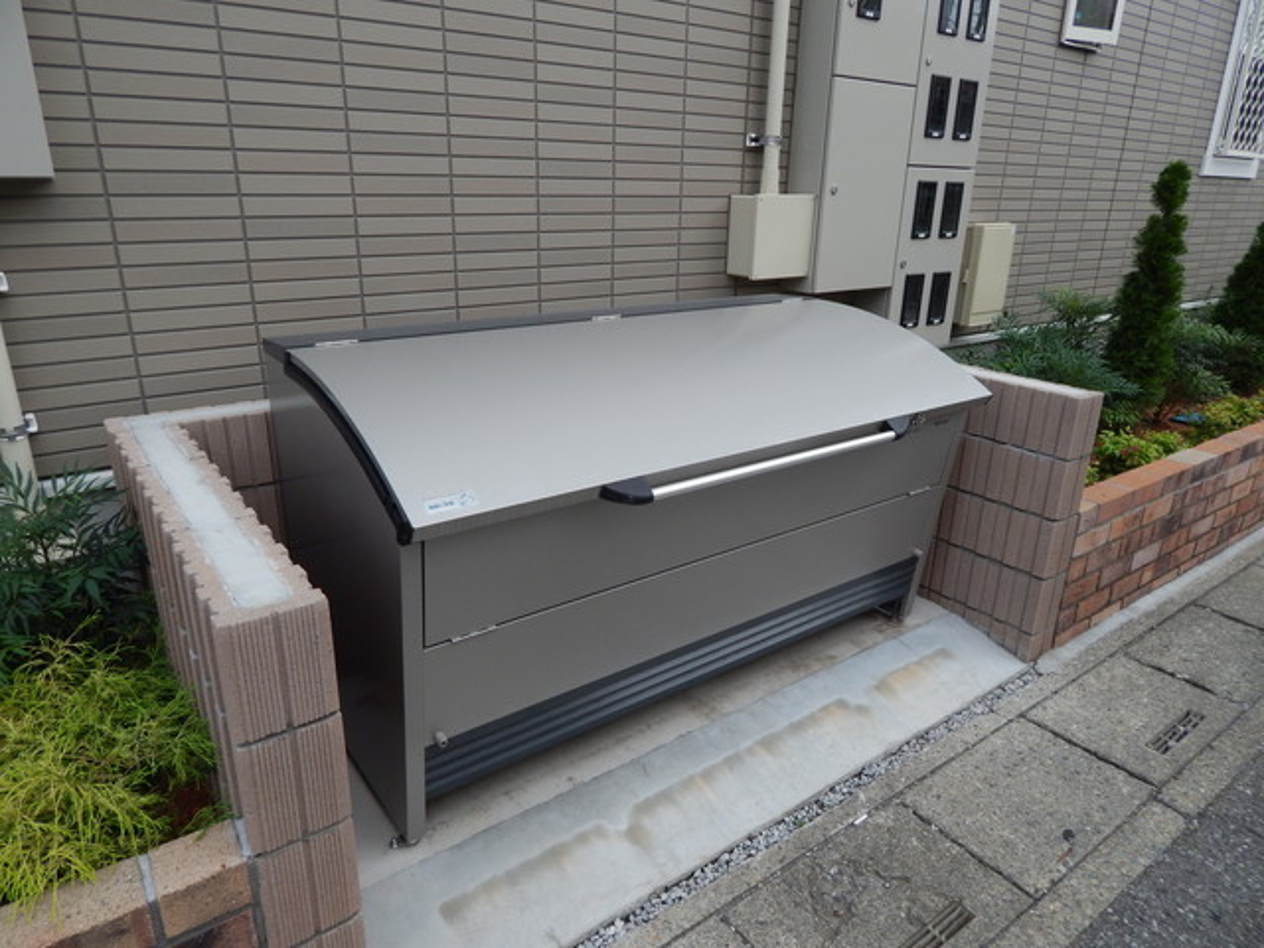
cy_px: 474
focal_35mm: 23
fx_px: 840
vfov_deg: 58.9
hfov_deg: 73.9
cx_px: 632
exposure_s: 1/800
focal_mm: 4
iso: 125
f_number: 3
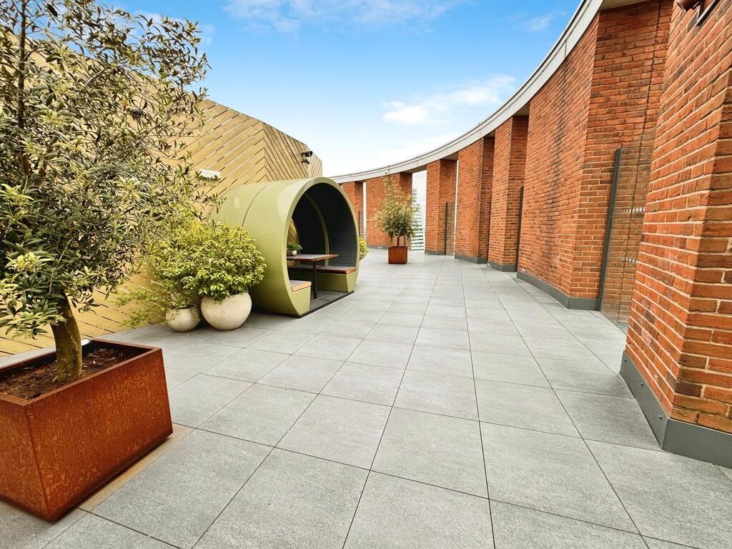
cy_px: 274
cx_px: 366
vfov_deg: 85.7
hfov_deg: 102.1
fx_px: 296
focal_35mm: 14
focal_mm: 2.22
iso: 40
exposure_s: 1/407
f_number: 2.2
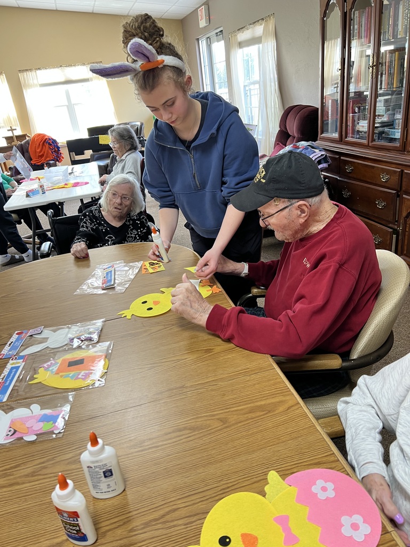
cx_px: 205
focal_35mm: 26
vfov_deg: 67.3
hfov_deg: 53.1
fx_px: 411
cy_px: 274
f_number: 1.5
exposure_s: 1/60
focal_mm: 5.7
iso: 80
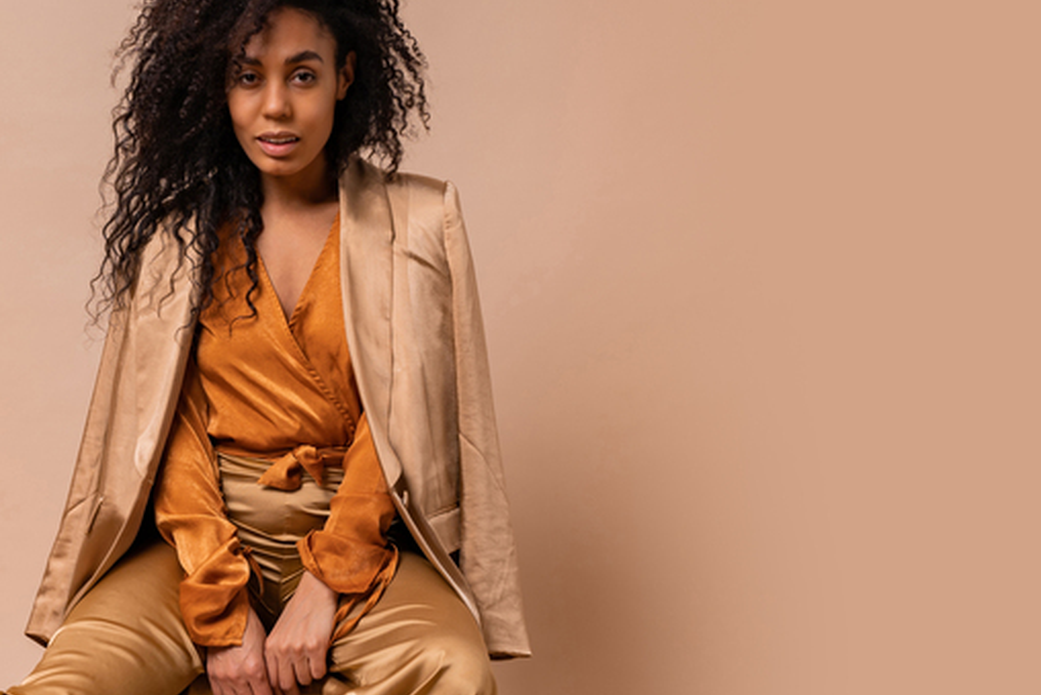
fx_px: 1938
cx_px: 273
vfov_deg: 20.2
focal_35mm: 67
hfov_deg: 29.6
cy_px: 472
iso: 100
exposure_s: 1/160
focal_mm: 35
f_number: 6.3
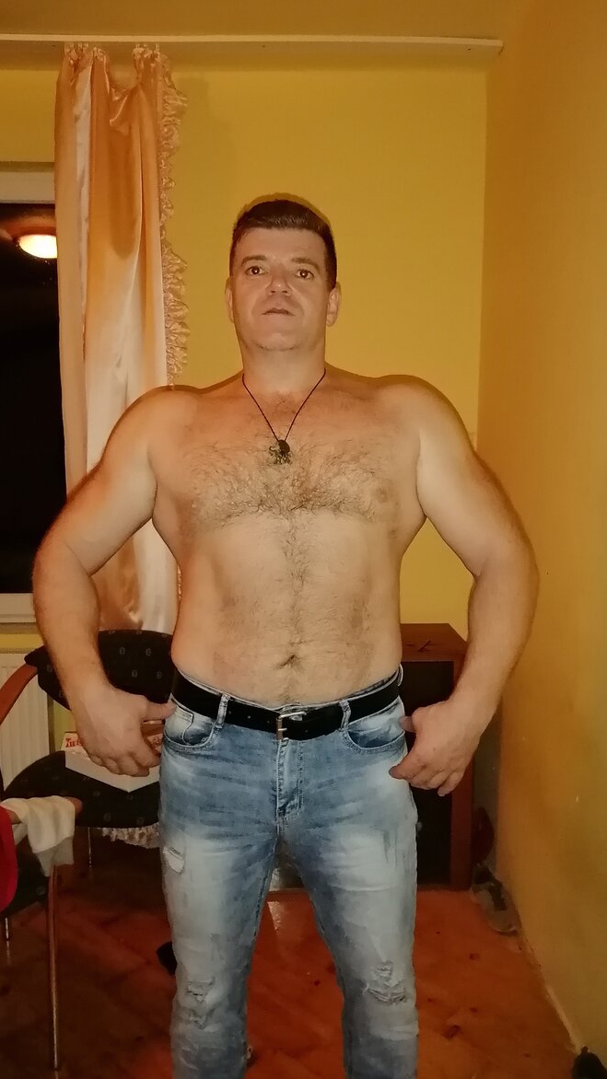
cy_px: 538
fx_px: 830
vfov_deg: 66.1
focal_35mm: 29
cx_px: 310
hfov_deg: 40.2
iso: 500
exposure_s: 1/25
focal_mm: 3.62
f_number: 1.8
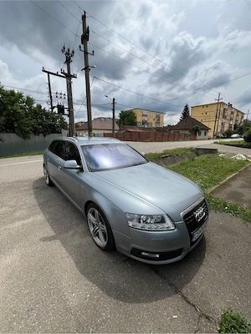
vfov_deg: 106.2
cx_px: 126
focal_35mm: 13
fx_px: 126
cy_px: 167
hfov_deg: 89.9
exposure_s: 1/2597
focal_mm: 1.57
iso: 32
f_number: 1.8
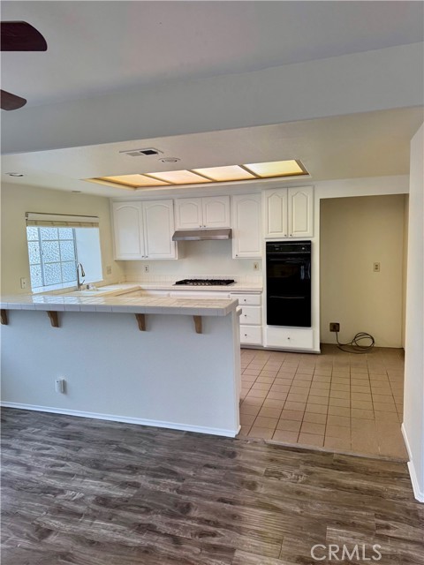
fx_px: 392
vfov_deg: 71.6
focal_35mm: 24
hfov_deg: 56.8
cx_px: 212
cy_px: 282
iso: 125
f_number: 1.78
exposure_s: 1/120
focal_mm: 6.76
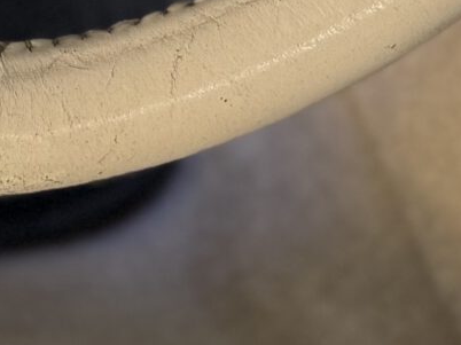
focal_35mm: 153
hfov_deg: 12.5
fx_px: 2036
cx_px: -150
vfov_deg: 8.1
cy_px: -727
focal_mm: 6.76
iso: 160
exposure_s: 1/50
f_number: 1.78
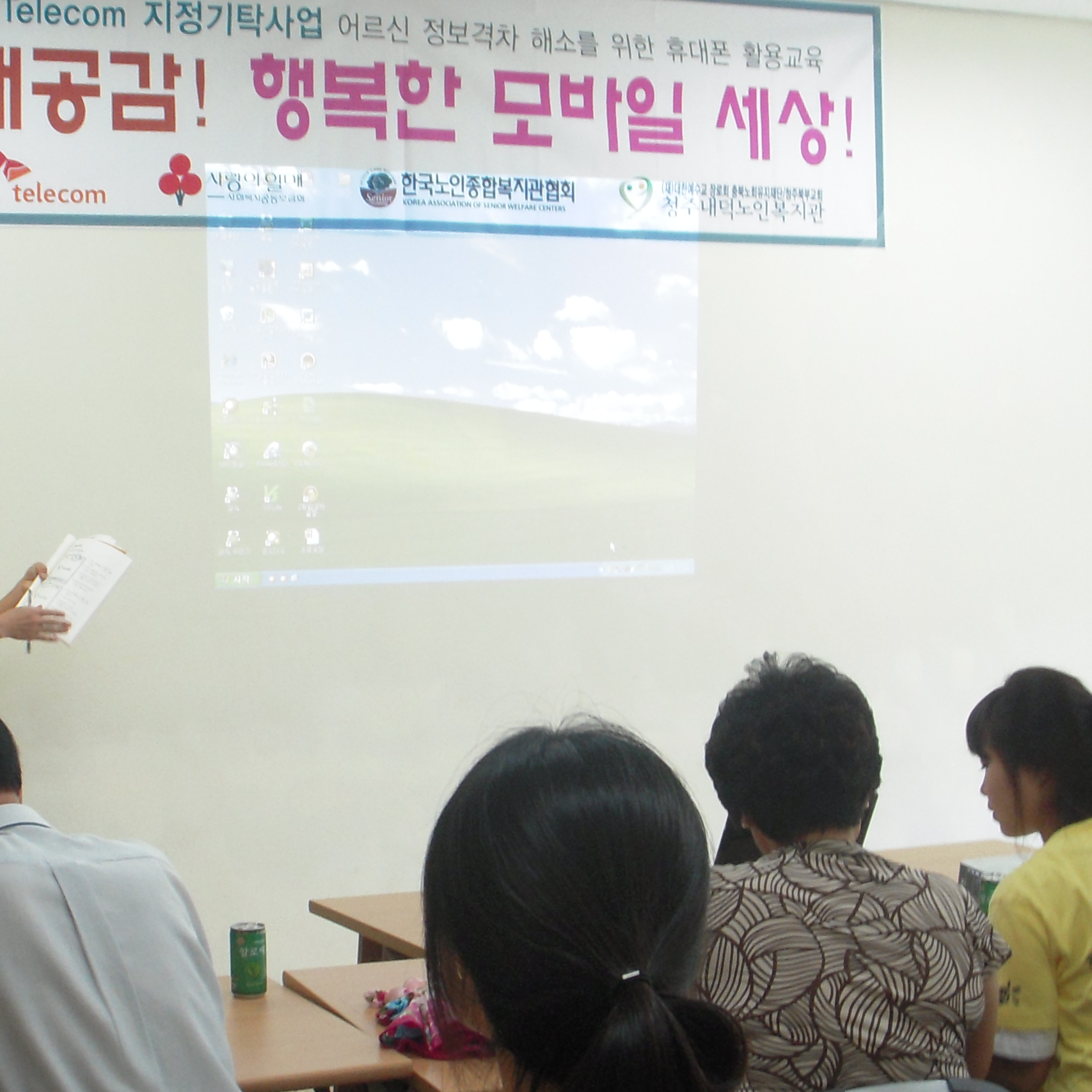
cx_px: 418
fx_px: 2427
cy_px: 636
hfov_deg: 25.3
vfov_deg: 25.3
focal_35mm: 68
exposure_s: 1/30
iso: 160
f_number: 3.3
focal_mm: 6.3
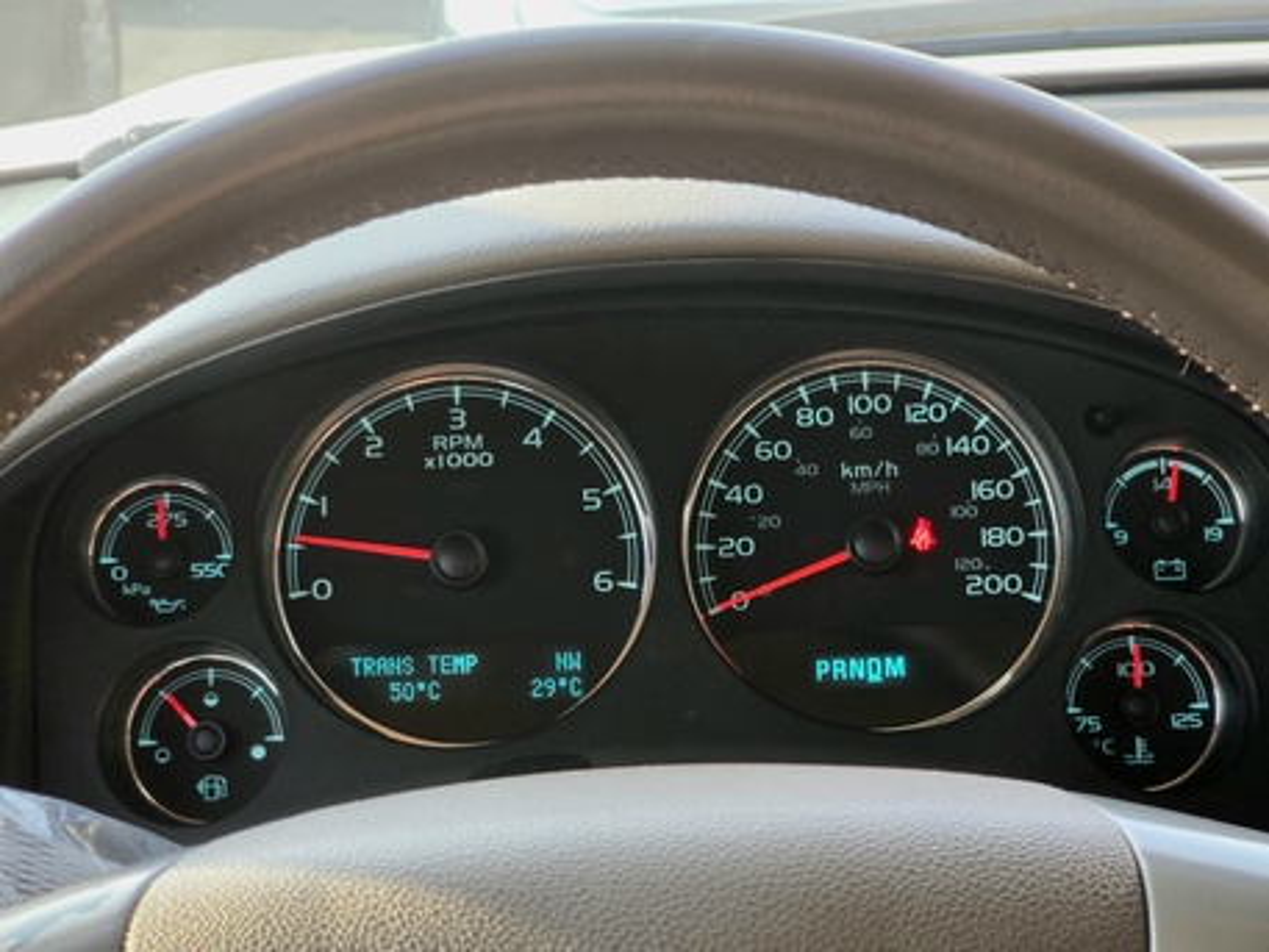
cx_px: 634
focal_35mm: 69
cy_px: 476
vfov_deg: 21.3
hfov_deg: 28.2
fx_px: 2530
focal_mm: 7.9
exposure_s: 1/101
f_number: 2.4
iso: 200
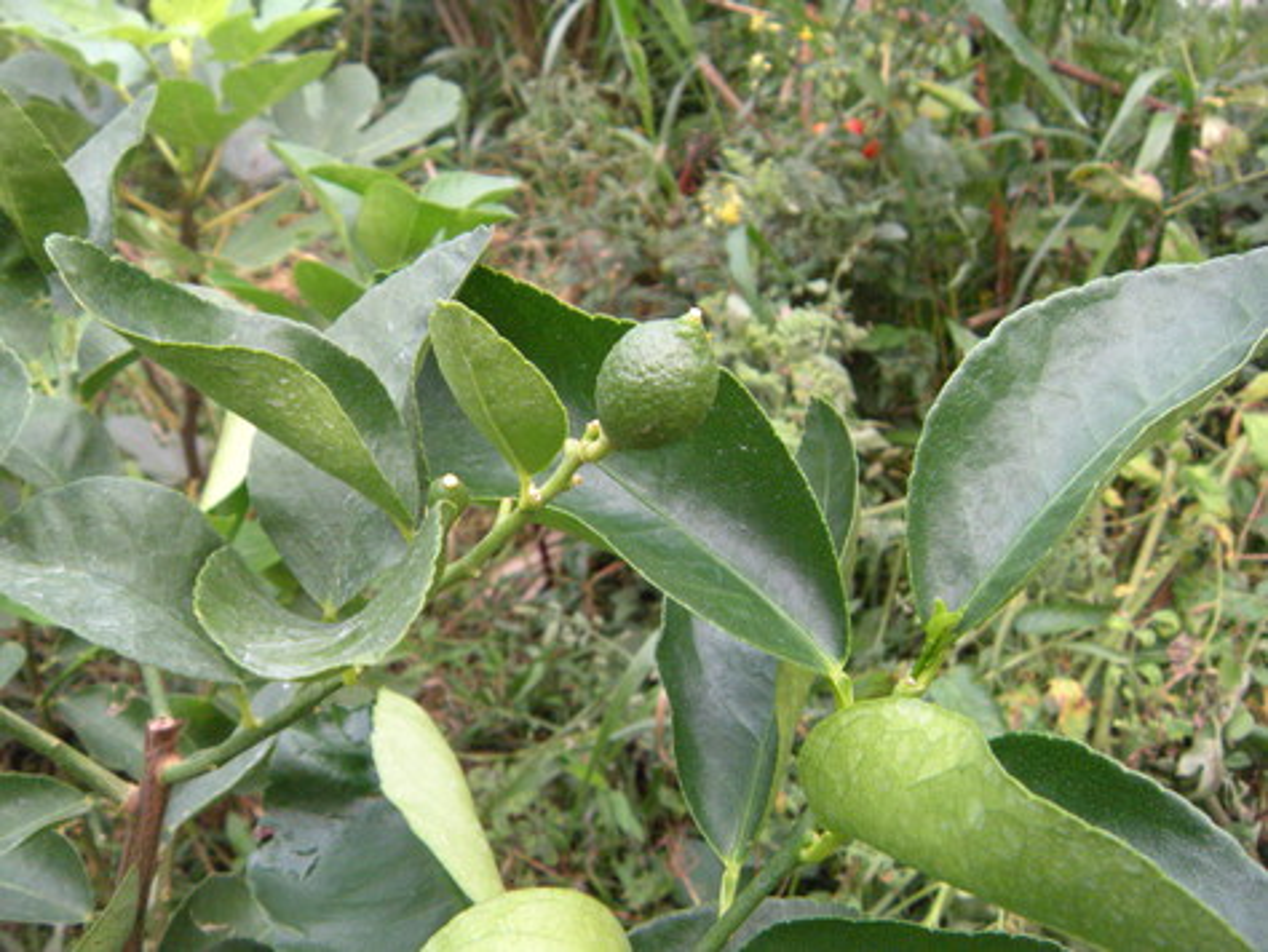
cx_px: 634
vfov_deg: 40.7
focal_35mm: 35
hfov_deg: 52.6
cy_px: 476
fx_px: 1283
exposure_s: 1/60
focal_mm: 5.9
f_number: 3.8
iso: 378
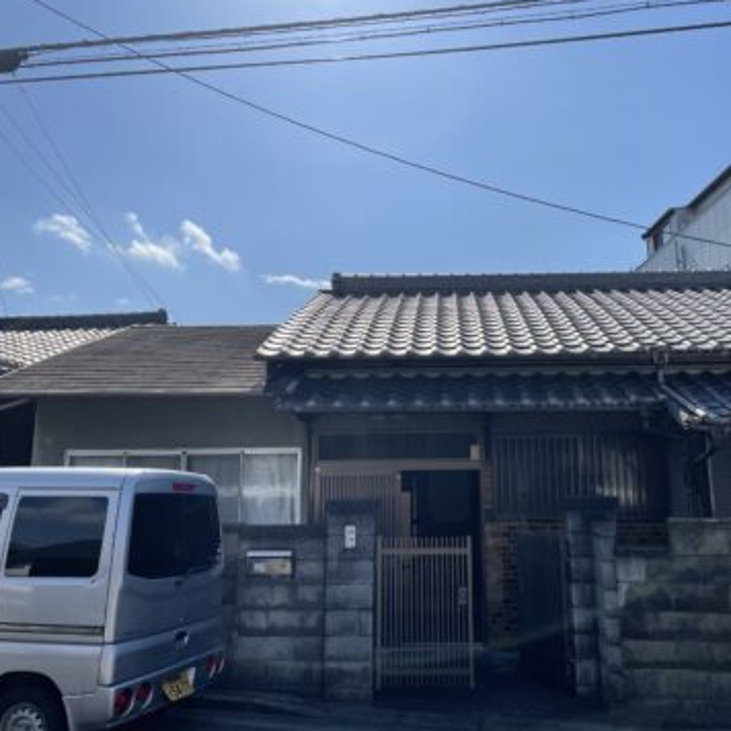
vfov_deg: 52.5
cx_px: 435
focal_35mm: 31
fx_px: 741
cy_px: 363
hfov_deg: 52.2
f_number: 1.6
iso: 32
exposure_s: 1/8403
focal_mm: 4.2
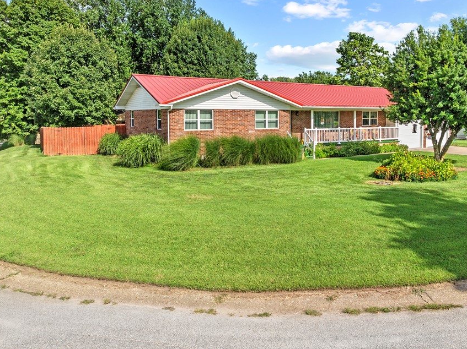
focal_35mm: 29
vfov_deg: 48.0
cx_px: 268
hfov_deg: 61.4
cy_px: 144
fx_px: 391
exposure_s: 1/4000
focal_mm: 12.29
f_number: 2.8
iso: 110
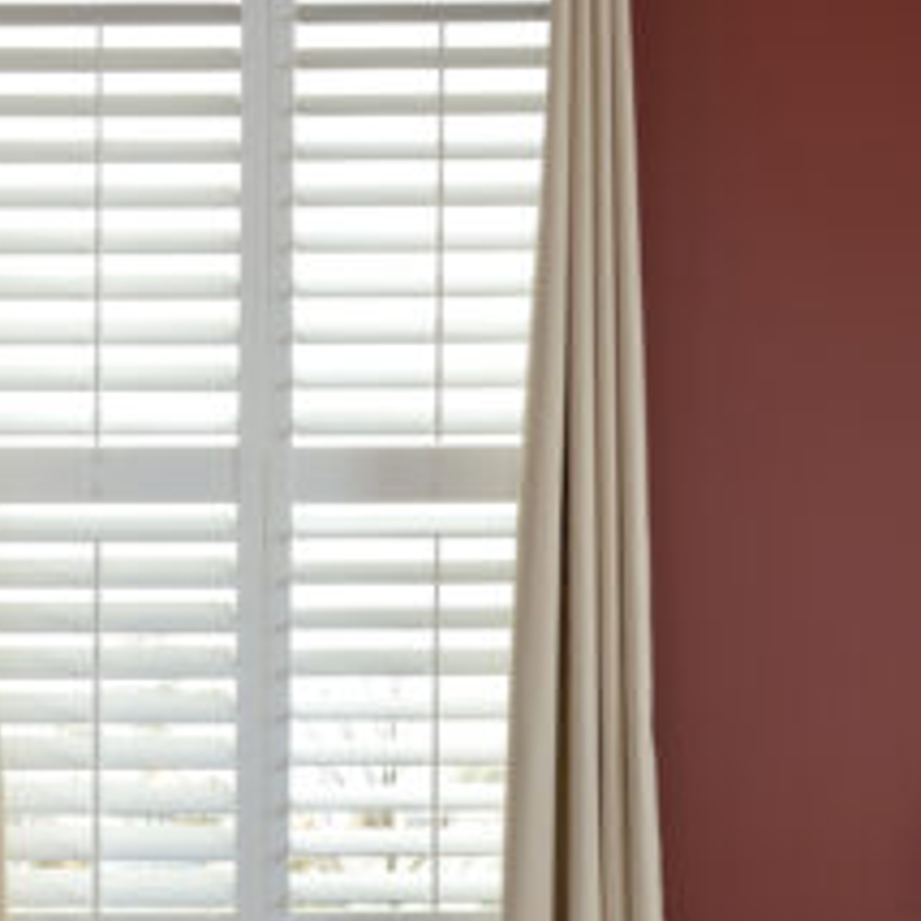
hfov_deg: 14.9
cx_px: -155
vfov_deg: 15.1
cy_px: 988
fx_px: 3401
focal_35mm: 113
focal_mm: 40
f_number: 11
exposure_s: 6
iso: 100
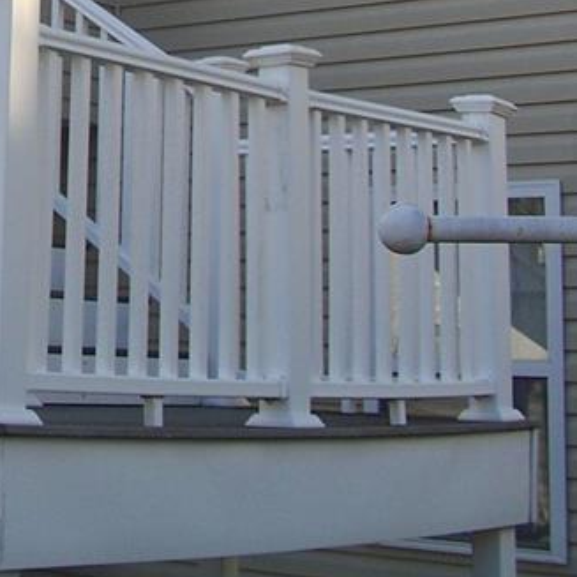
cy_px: -71
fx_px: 1829
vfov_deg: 17.3
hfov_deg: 16.9
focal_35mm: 97
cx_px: -175
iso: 80
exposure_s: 1/250
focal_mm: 6
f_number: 4
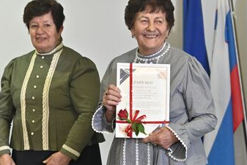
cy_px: 91
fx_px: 1008
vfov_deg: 9.3
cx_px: 125
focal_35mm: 147
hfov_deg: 14.0
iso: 2500
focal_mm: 110
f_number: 4
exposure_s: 1/250
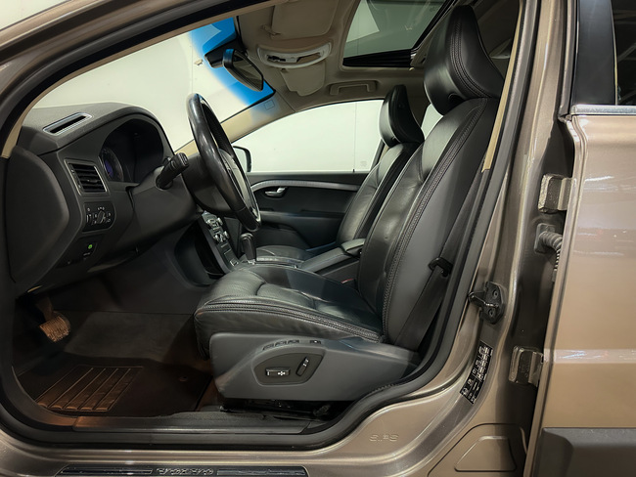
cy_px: 238
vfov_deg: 56.8
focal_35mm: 24
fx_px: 441
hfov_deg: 71.6
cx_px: 318
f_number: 1.8
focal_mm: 6.86
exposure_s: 1/35
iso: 800
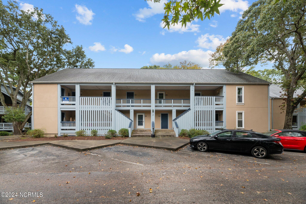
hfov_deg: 104.3
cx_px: 153
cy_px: 102
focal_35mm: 14
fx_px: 119
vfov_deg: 81.2
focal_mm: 14
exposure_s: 1/125
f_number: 9
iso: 400
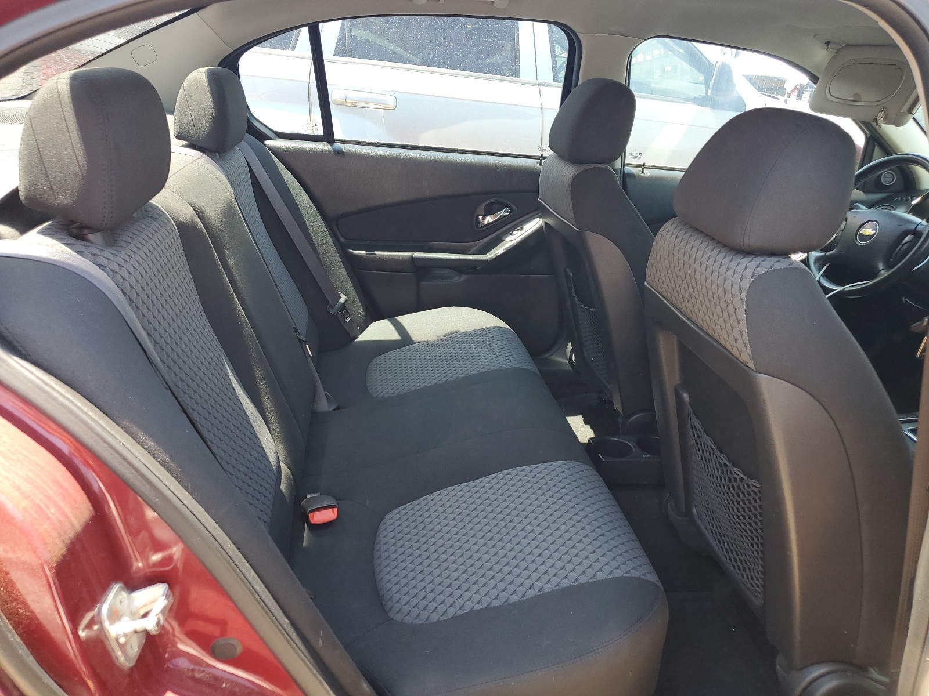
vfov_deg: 53.1
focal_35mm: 26
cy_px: 348
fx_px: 698
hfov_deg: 67.3
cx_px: 464
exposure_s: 1/120
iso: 52
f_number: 1.5
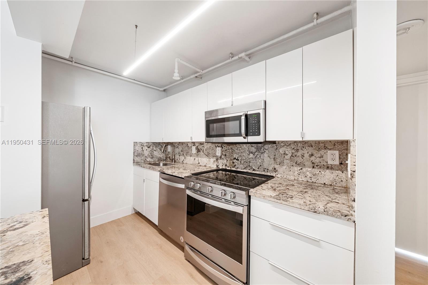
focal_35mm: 12
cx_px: 214
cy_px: 142
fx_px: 143
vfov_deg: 90.0
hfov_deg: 112.6
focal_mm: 12
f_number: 9
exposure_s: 1/1.67
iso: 500
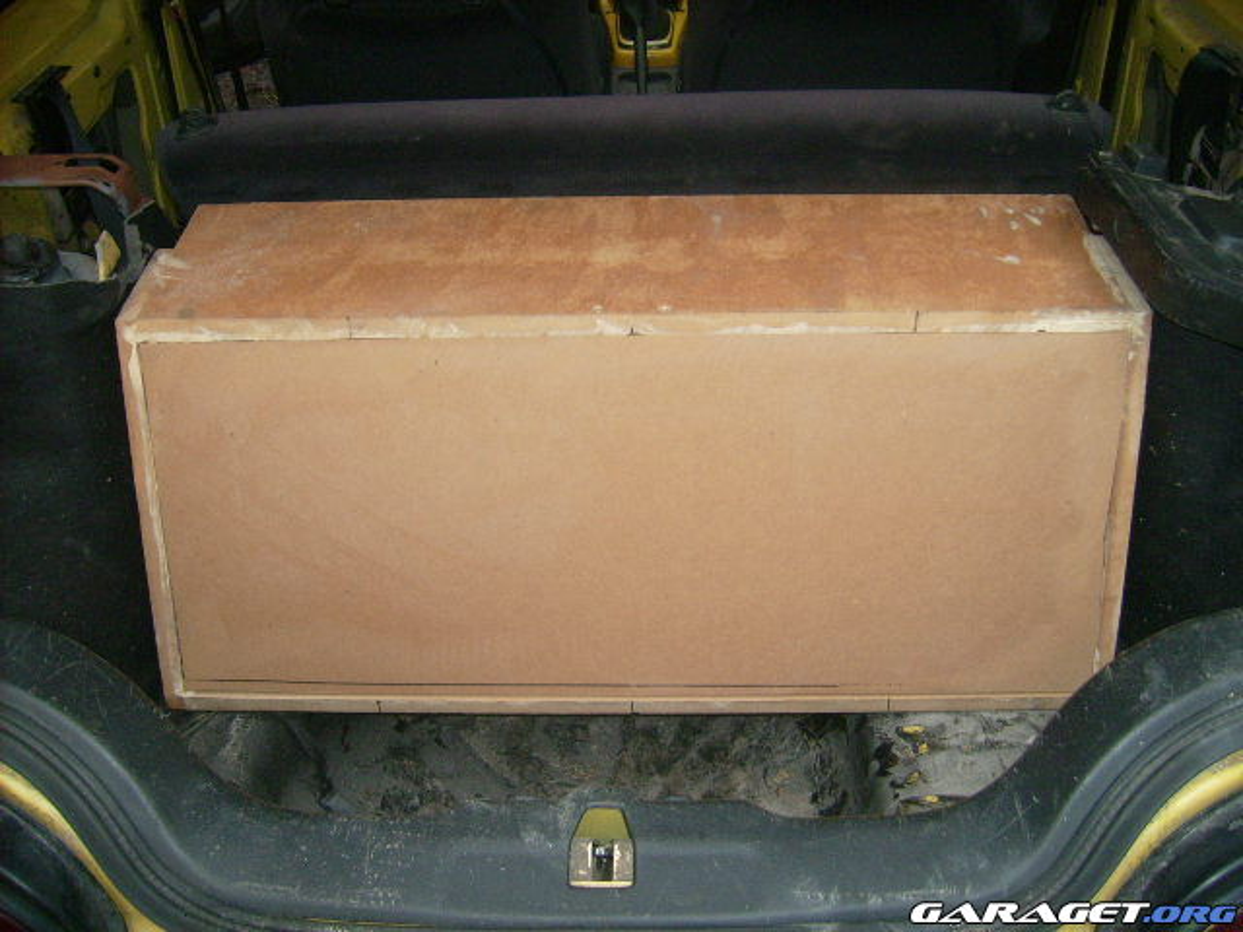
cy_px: 466
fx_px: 1257
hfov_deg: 52.6
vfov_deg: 40.7
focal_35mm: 35
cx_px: 622
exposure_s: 1/60
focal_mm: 5.95
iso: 100
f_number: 2.8
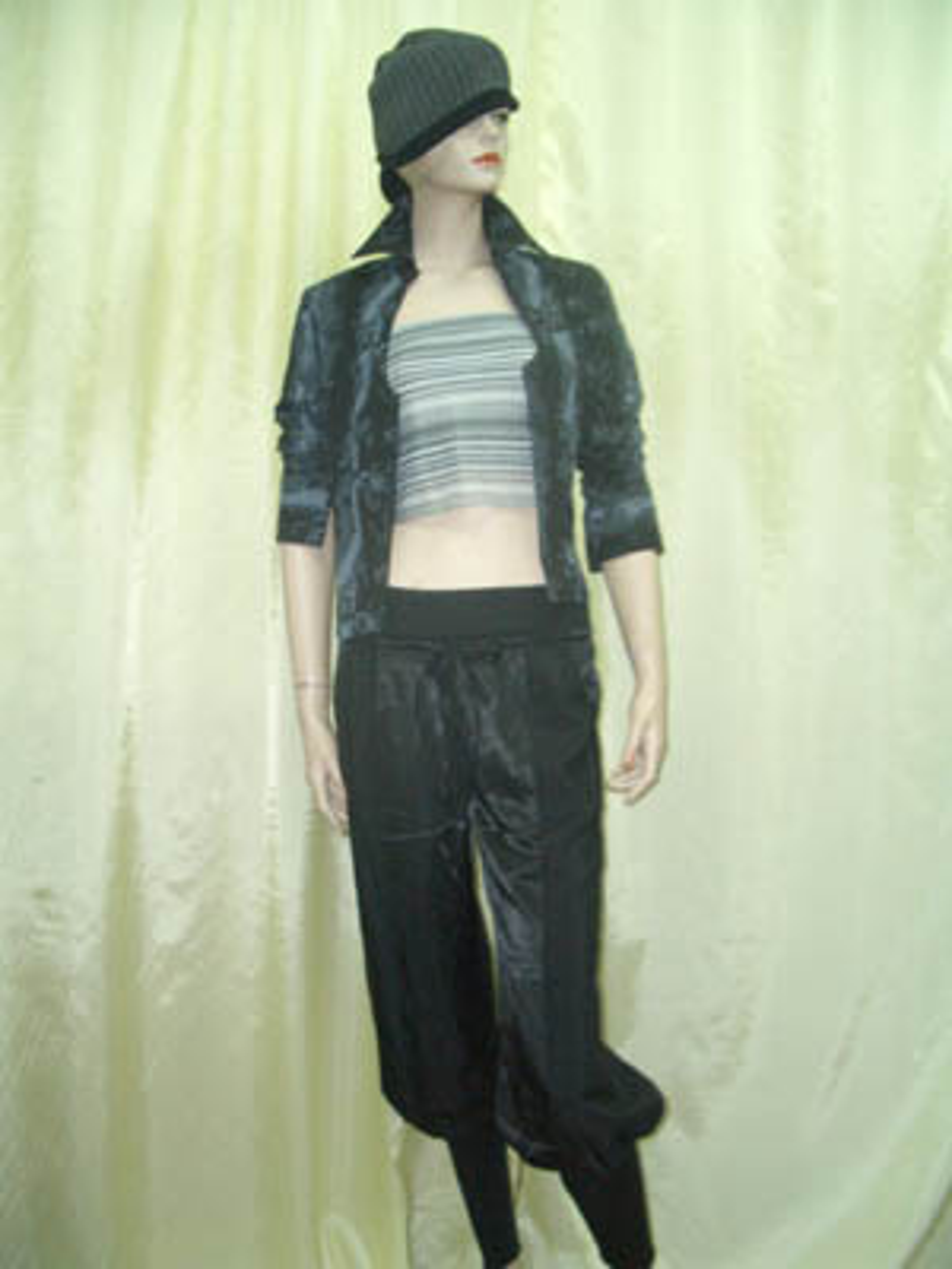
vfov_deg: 52.6
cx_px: 476
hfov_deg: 40.7
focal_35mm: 35
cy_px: 634
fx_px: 1283
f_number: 2.6
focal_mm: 5.8
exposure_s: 1/40
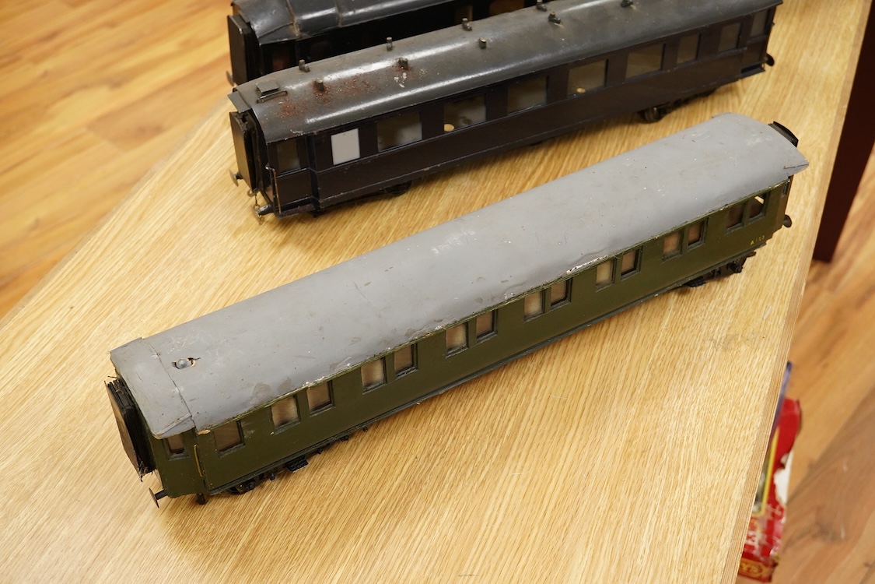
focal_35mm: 45
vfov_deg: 29.9
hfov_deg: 43.6
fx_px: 1094
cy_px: 292
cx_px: 438
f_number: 8
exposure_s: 1/160
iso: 2500
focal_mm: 30
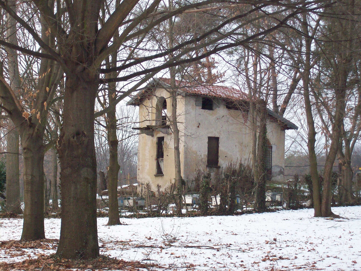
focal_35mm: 87
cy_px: 136
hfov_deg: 22.5
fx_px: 907
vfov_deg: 17.0
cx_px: 180
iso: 160
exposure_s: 1/75.3
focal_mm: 14.3
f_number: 4.3
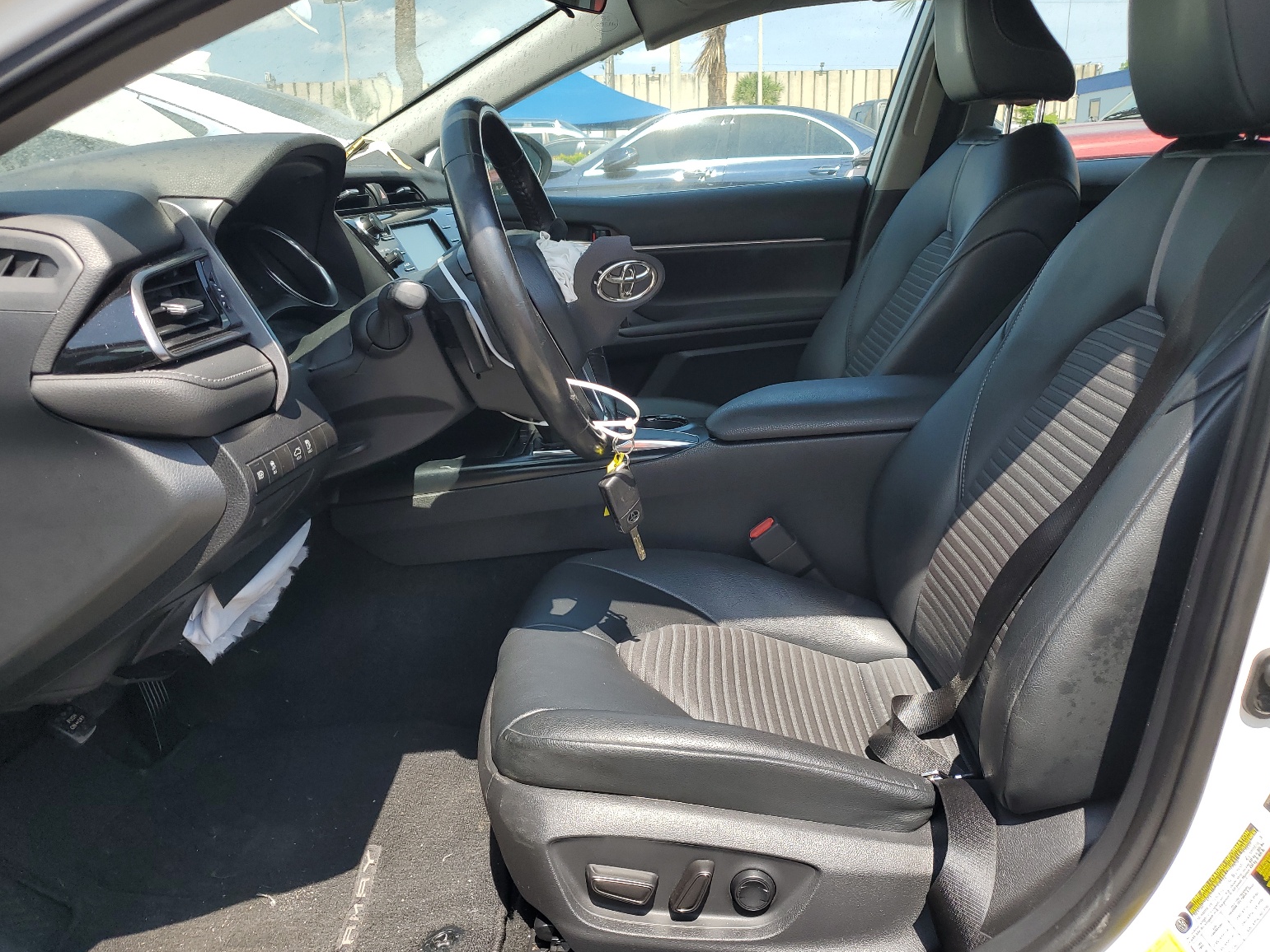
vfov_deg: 51.4
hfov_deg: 65.3
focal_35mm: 27
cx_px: 645
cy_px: 463
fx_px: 991
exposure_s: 1/1111
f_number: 1.5
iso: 50
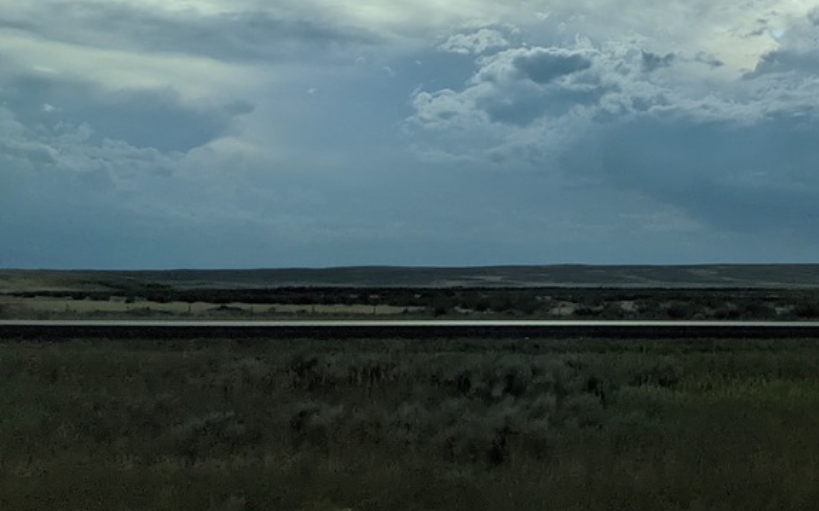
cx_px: 708
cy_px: -16
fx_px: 1138
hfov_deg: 37.5
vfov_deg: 24.1
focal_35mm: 51
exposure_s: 1/23256
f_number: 1.8
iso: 80
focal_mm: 4.44
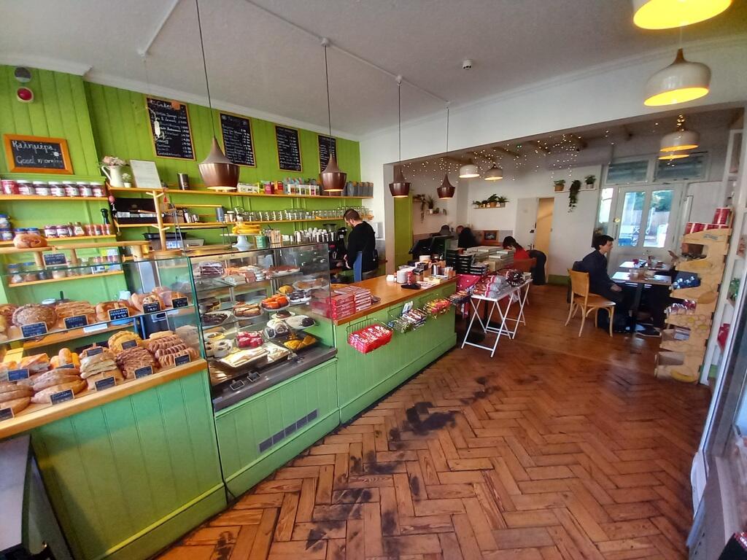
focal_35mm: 13
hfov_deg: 106.2
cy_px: 280
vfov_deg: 89.9
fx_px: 281
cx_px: 374
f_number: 2.2
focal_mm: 1.13
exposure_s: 1/33
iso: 200
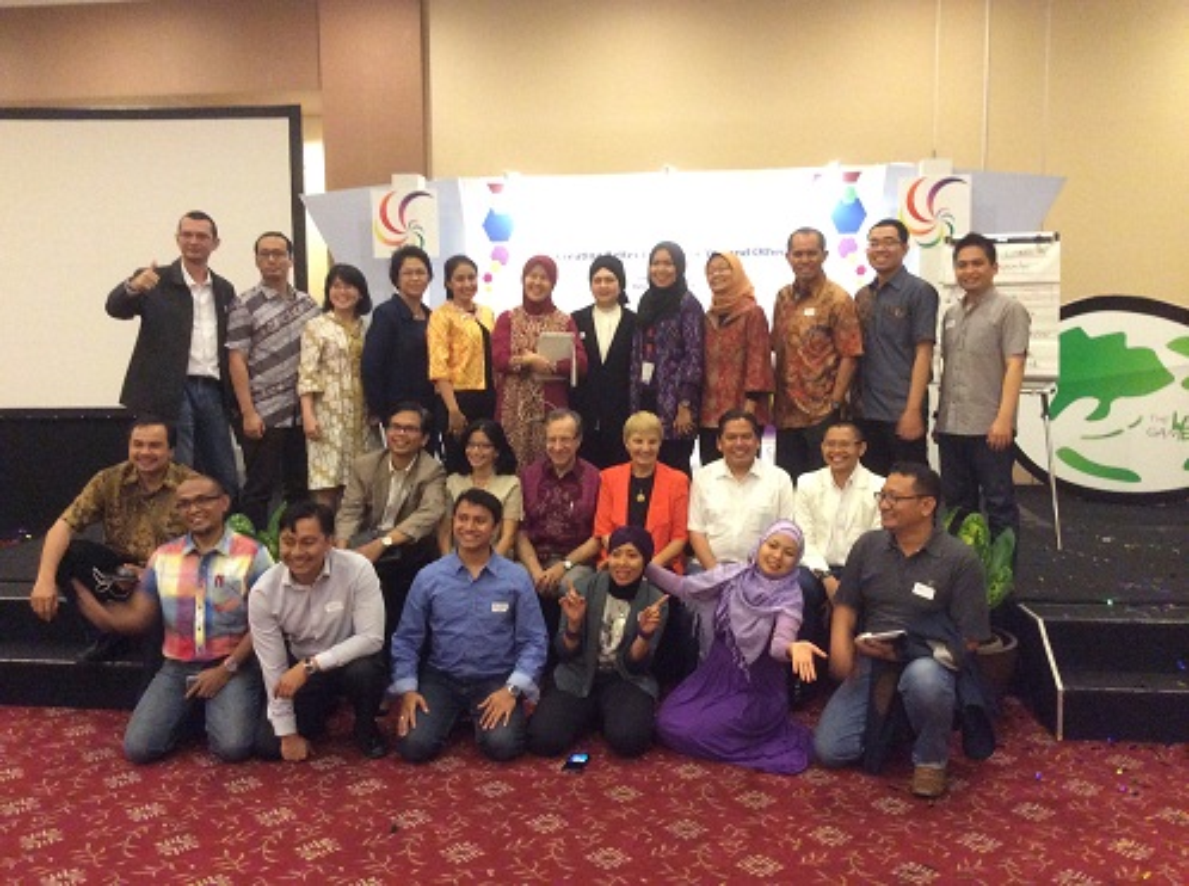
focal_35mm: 33
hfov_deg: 55.5
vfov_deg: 42.8
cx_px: 594
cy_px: 443
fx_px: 1131
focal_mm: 3.3
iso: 400
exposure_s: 1/15
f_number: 2.4
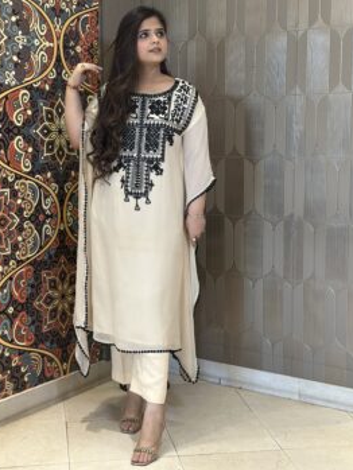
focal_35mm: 55
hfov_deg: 26.6
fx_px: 747
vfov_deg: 34.9
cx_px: 160
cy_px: 203
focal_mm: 6.86
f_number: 1.78
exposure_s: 1/100
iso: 160
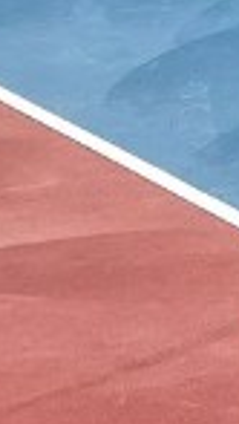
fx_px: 2213
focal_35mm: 197
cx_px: 599
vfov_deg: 10.2
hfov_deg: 5.9
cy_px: -395
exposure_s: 1/3448
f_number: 1.6
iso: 32
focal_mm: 5.1
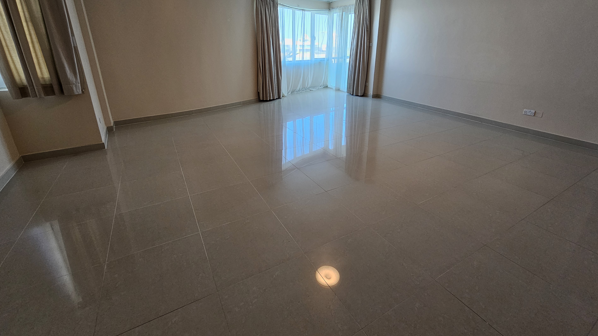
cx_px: 306
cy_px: 130
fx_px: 238
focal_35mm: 15
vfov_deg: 69.6
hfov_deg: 103.0
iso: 80
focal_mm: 2.2
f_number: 2.2
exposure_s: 1/50
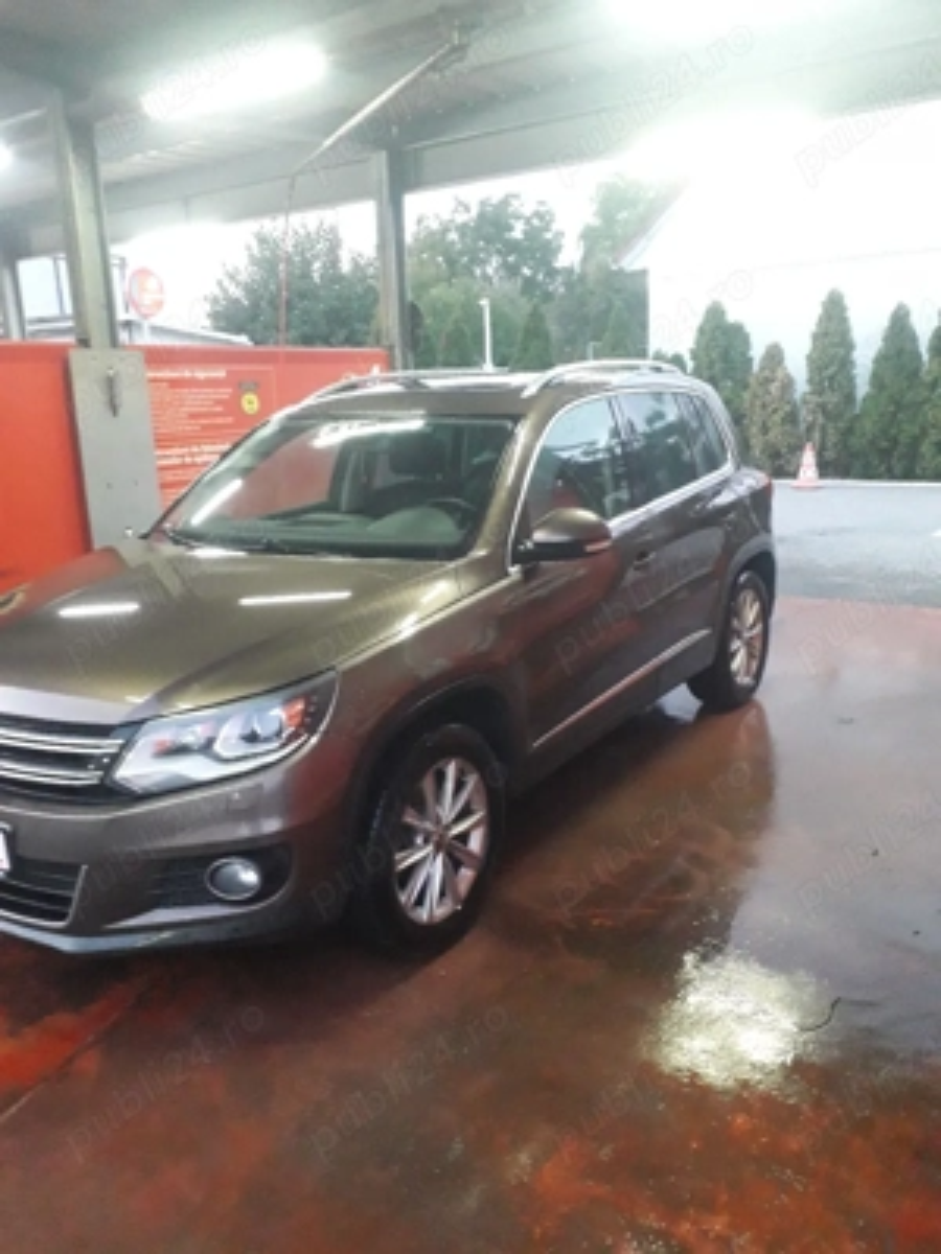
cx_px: 470
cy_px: 627
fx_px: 979
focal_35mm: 27
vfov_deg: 65.3
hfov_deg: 51.4
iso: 400
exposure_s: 1/25
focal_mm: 3.6
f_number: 1.9
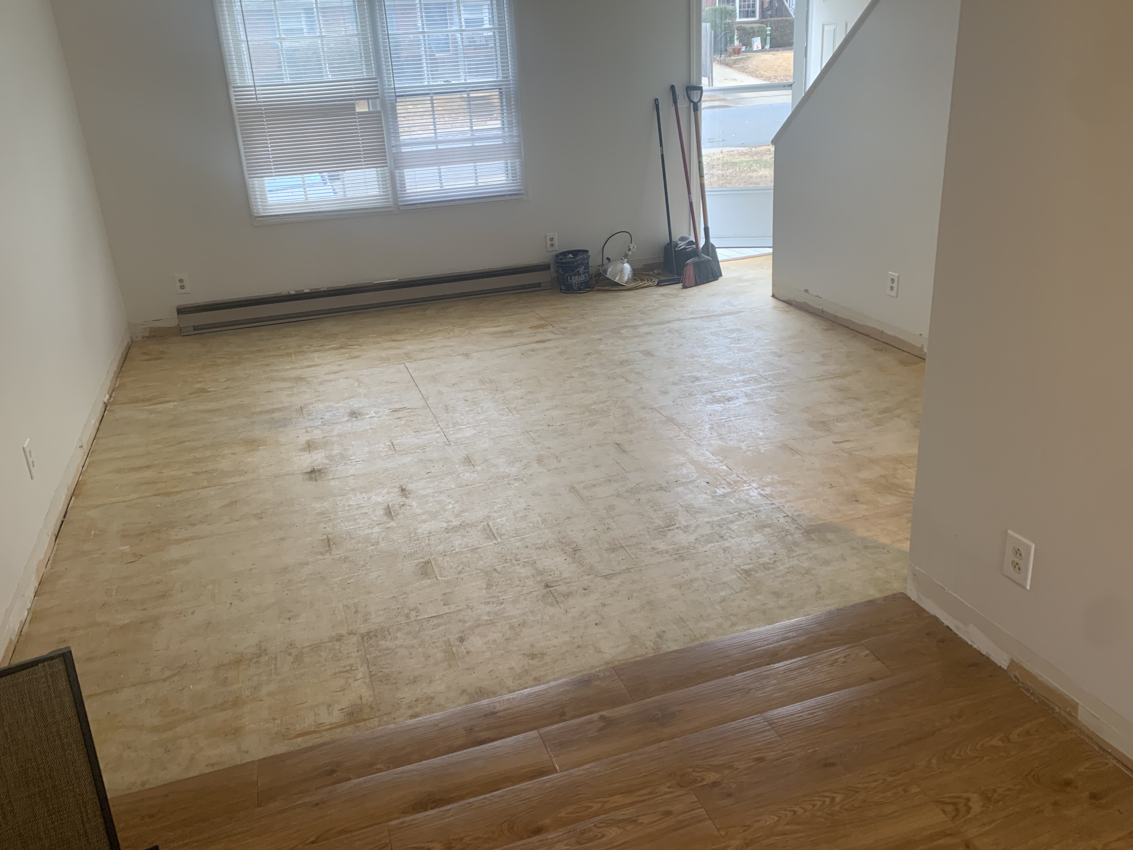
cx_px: 560
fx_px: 884
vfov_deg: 51.3
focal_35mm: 27
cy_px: 416
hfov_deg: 65.3
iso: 100
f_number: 1.8
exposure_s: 1/60
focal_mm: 4.25
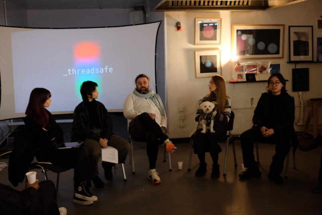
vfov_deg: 32.6
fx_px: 367
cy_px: 108
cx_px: 161
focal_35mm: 41
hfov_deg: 47.4
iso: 3200
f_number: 2.8
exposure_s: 1/42
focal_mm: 27
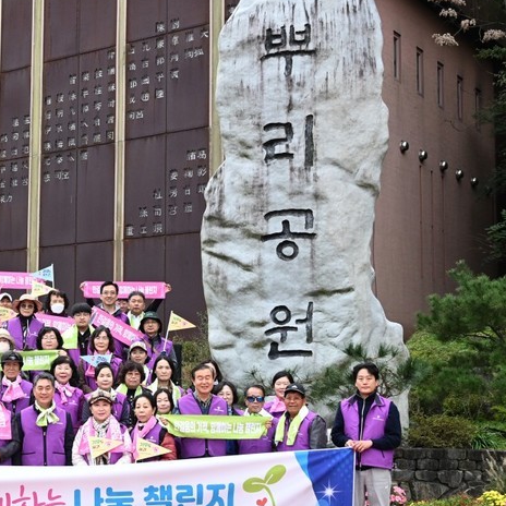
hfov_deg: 27.9
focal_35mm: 59
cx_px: 35
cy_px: 281
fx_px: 974
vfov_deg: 29.1
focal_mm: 33.5
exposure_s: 1/200
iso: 1000
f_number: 6.3
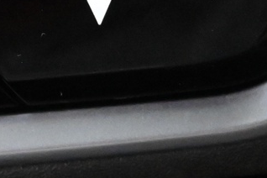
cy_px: -75
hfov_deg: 11.8
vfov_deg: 7.9
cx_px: -29
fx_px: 1274
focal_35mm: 172
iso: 8000
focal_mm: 22.5
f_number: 4
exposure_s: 1/40
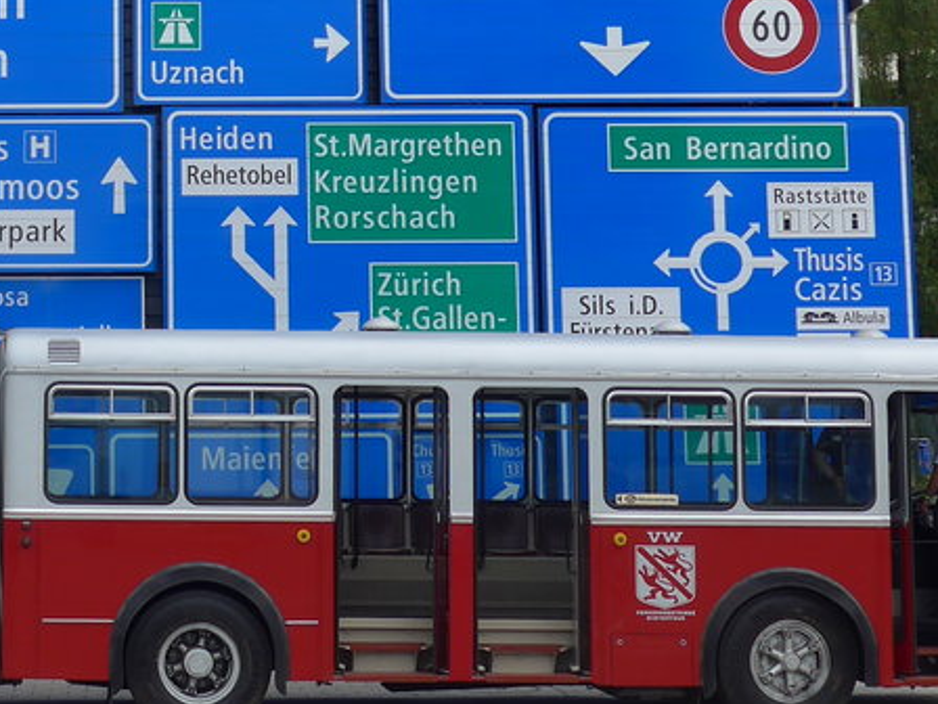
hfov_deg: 22.8
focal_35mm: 83
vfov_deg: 17.7
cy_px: 201
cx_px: 34
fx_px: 2249
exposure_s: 1/1000
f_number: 2.8
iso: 80
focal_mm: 6.5
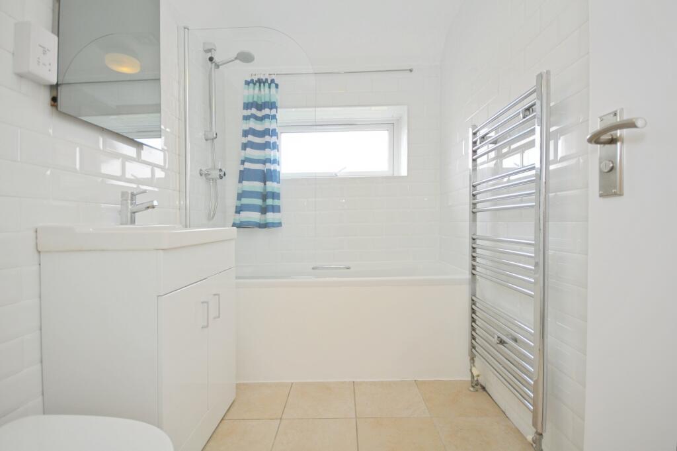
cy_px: 226
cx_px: 338
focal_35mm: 15
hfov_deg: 100.4
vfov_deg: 77.2
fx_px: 282
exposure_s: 1/60
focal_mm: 10
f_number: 5.6
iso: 450
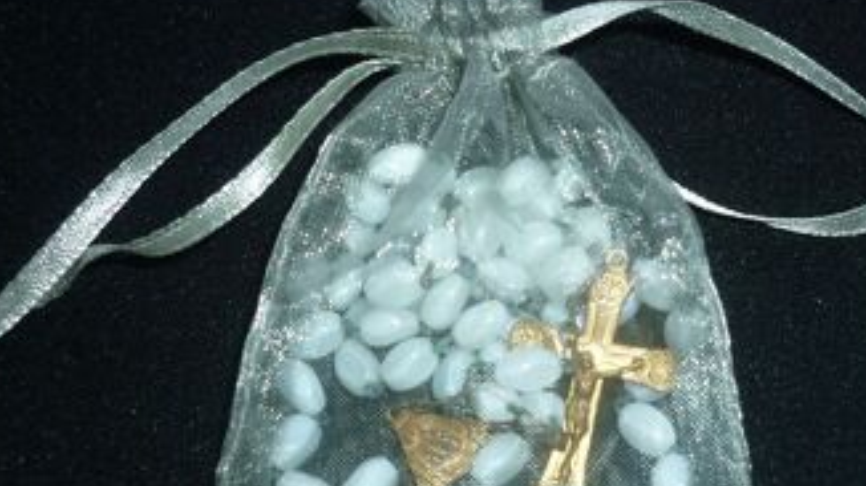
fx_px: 1216
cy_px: 268
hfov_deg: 39.0
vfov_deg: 22.6
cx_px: 518
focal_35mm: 53
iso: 100
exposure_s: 1/30
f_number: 2.8
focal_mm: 5.5
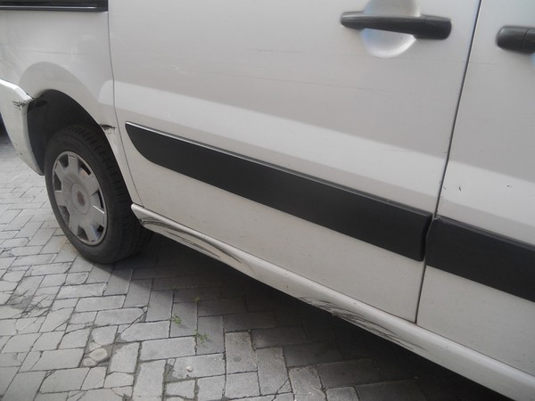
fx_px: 417
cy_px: 200
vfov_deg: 51.4
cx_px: 268
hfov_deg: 65.3
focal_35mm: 27
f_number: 3.2
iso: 80
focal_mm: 4.9
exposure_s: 1/80
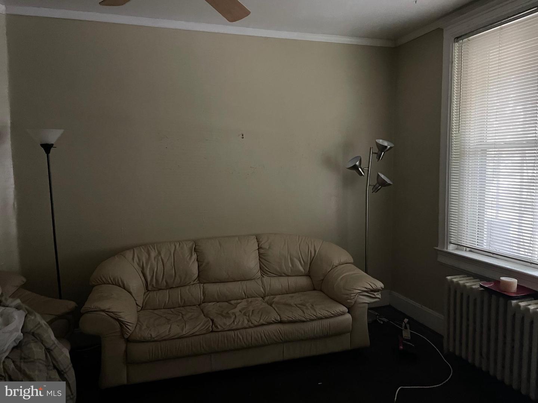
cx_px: 269
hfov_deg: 67.3
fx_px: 404
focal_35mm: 26
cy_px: 202
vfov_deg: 53.1
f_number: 1.6
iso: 1000
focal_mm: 4.2
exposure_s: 1/26
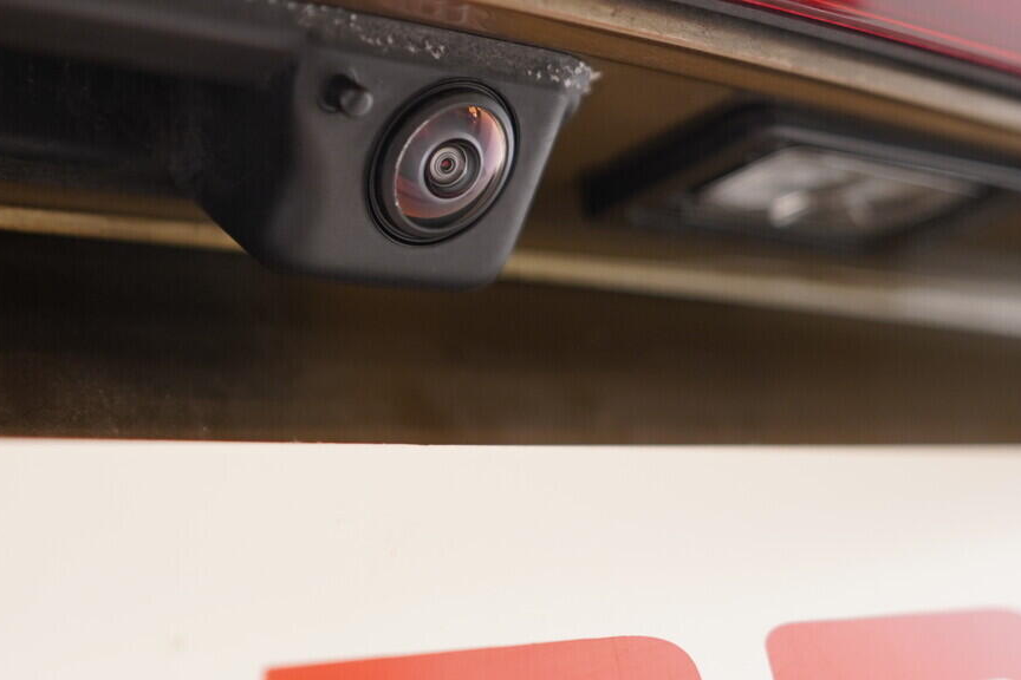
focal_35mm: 60
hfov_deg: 33.1
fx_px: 1702
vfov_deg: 22.5
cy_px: 208
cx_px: 326
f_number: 2.8
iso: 250
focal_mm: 24
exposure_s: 1/40
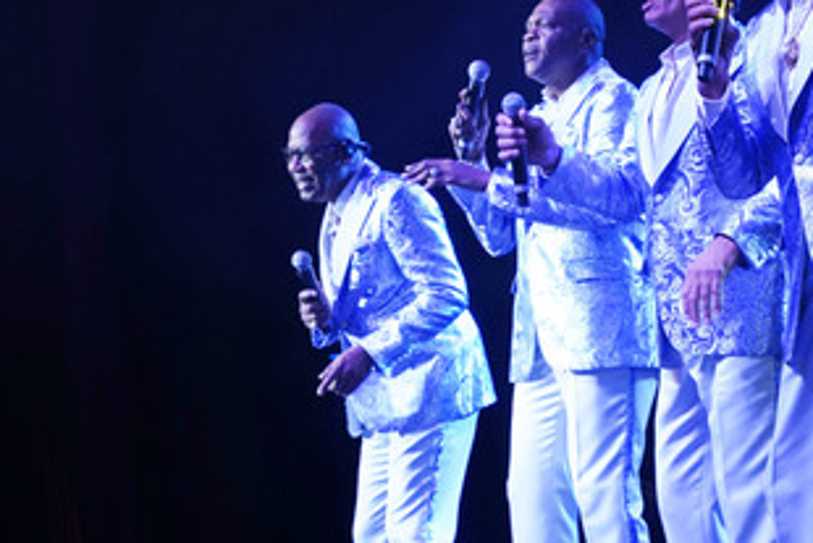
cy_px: 176
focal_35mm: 106
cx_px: 584
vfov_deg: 12.9
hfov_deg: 19.2
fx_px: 2395
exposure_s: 1/200
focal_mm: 73
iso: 1600
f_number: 5.6
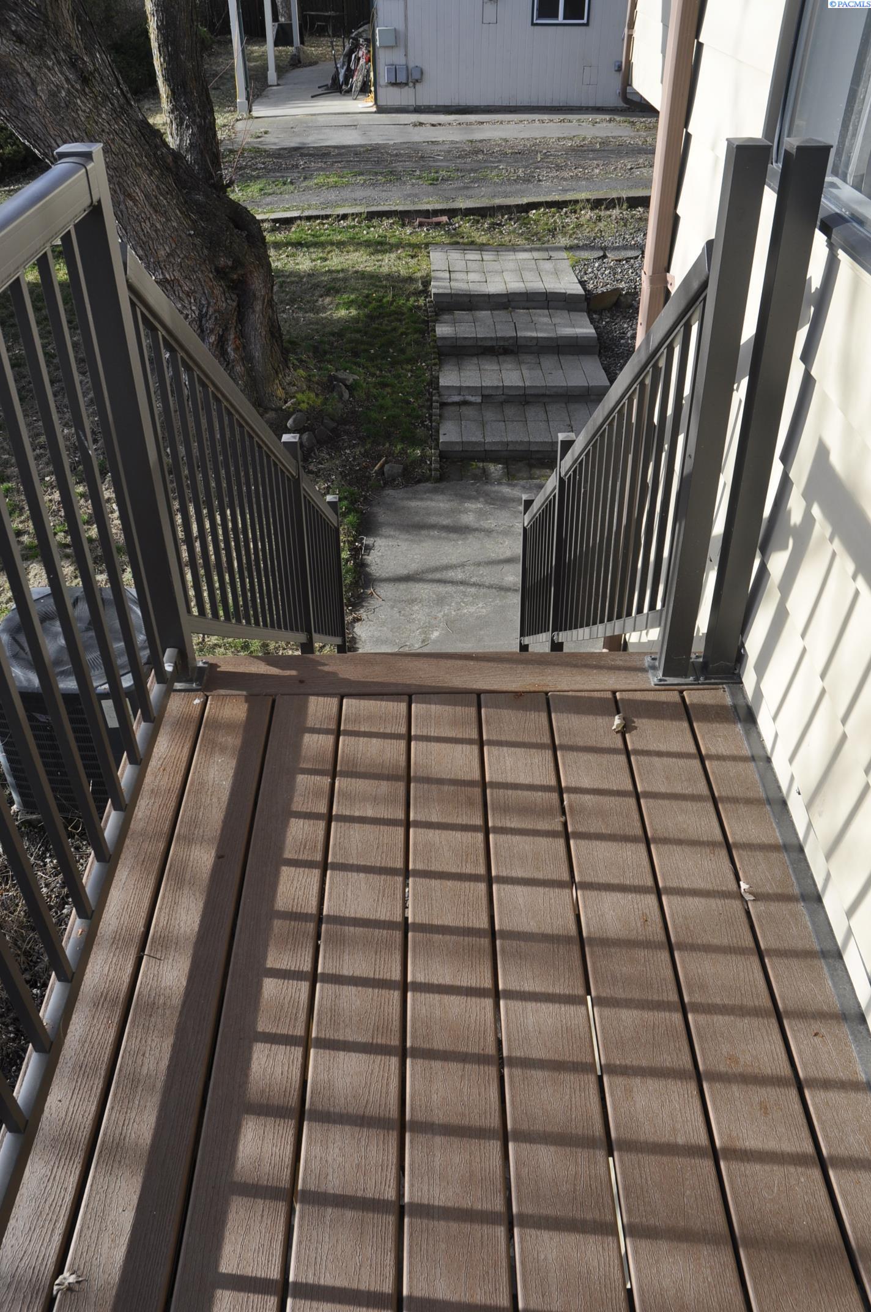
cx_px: 436
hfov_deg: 47.8
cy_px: 656
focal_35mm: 27
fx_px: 982
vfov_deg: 67.4
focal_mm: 18
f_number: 7.1
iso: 200
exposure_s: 1/200
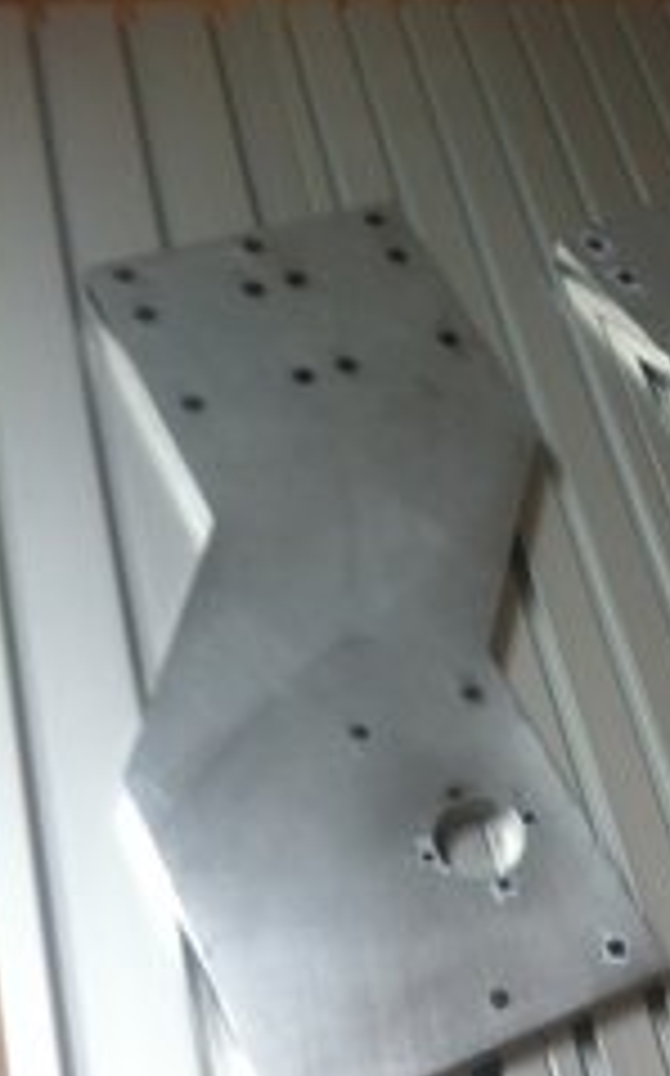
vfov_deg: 32.7
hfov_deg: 20.4
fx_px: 1815
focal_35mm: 62
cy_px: 716
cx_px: 641
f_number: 2.8
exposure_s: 1/20
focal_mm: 3.85
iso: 80
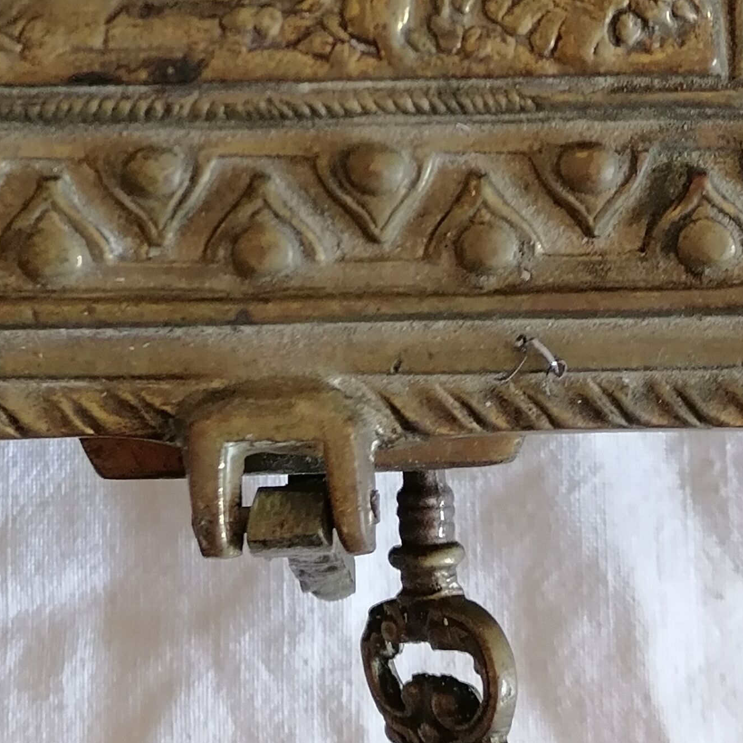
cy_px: -273
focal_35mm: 93
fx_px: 2258
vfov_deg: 17.3
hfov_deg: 18.7
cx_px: 289
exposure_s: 1/60
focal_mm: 5.4
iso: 400
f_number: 1.8
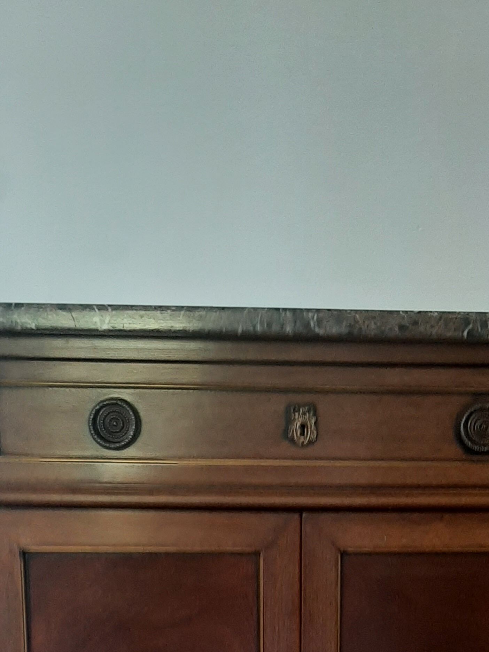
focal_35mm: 56
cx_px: 309
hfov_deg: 26.0
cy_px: 691
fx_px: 1055
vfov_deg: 31.1
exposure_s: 1/50
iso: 160
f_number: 1.7
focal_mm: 3.93
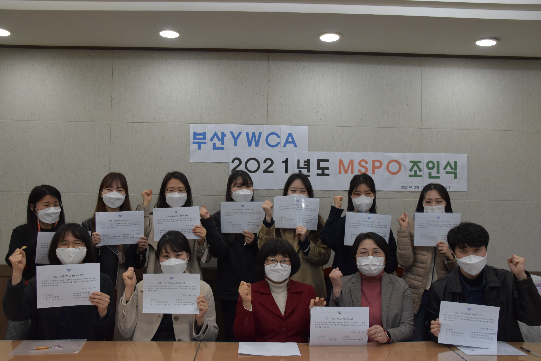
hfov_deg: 59.5
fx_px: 473
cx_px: 270
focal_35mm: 32
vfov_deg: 41.7
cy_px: 180
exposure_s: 1/125
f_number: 5.6
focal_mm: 21
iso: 1000
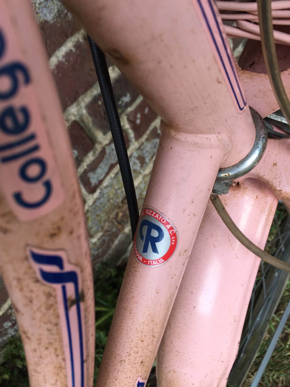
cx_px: 145
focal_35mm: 29
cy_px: 194
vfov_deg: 61.7
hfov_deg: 48.2
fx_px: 324
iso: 32
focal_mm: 4.15
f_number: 2.2
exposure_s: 1/50
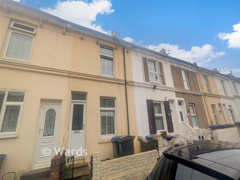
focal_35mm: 14
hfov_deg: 102.1
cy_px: 90
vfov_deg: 85.7
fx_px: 97
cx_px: 120
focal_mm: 1.83
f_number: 2.2
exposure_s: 1/1400
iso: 49
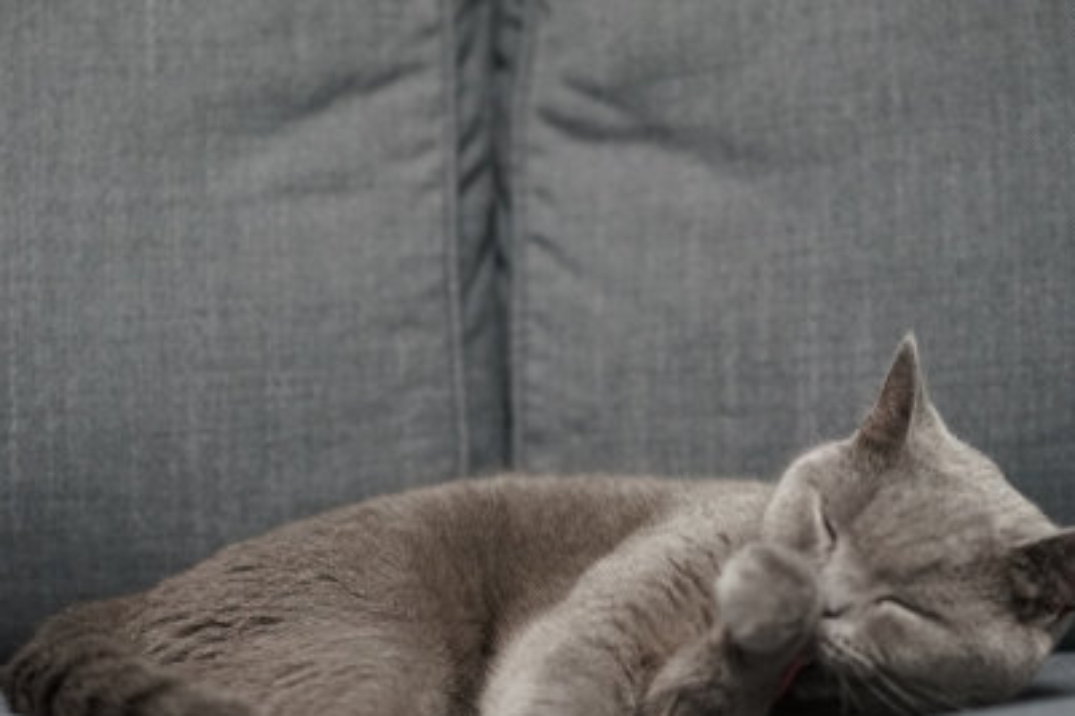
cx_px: 512
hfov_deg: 24.2
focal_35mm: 84
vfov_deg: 16.2
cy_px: 461
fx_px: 2507
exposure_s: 1/160
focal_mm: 55
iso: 1600
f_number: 2
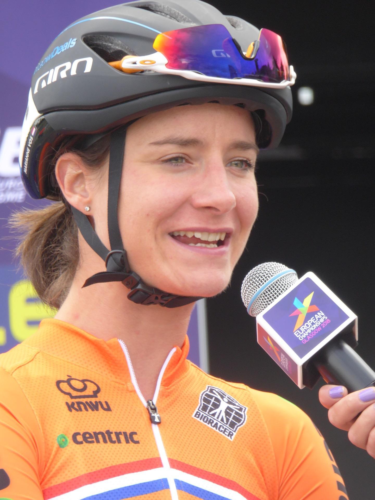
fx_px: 10876
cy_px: 250
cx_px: 188
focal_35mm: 753
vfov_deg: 2.6
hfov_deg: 2.0
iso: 160
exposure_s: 1/125
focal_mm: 121.5
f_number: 6.3
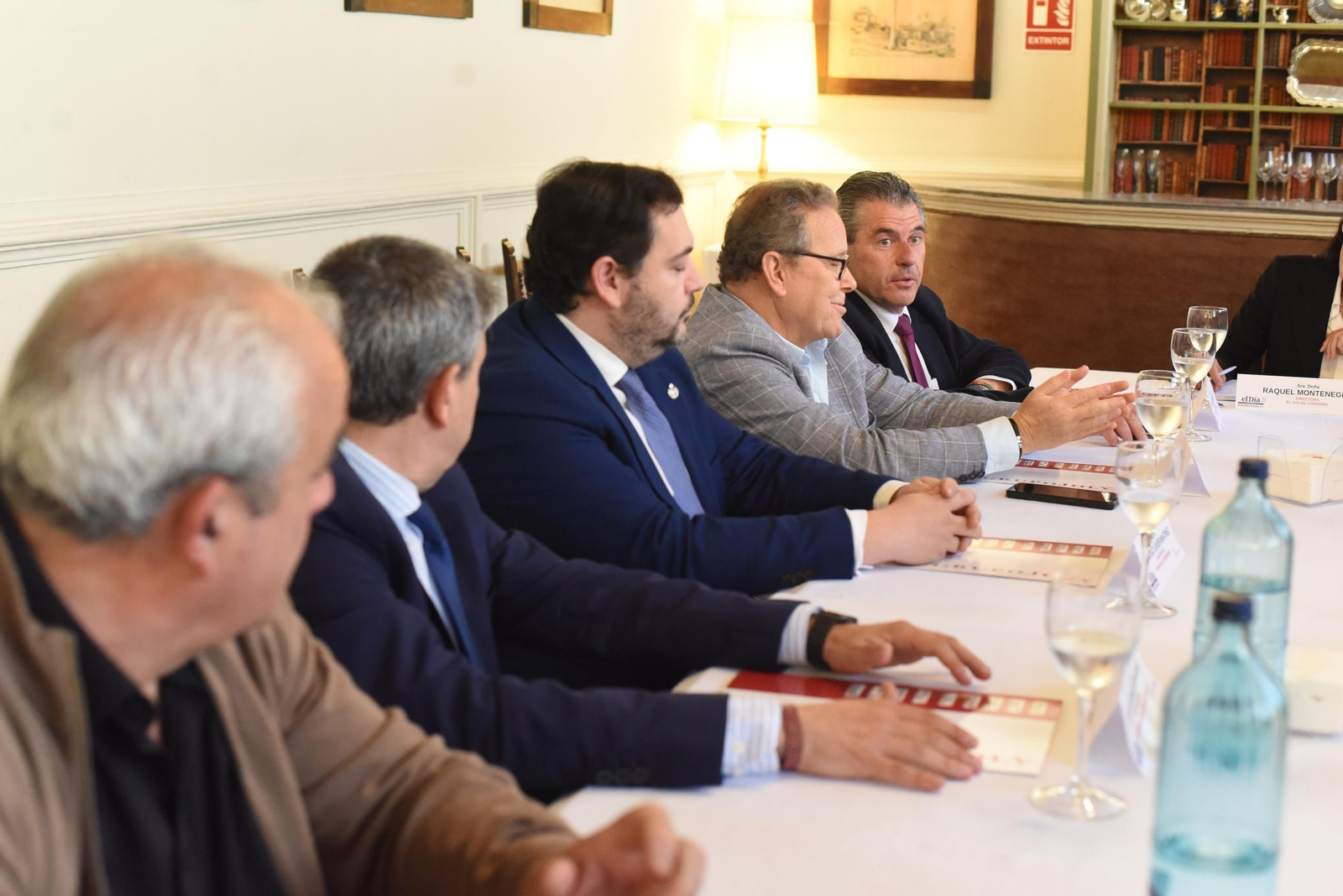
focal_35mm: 50
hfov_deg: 39.6
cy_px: 448
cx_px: 672
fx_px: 1866
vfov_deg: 27.0
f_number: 4.5
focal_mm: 50
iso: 6400
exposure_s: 1/125
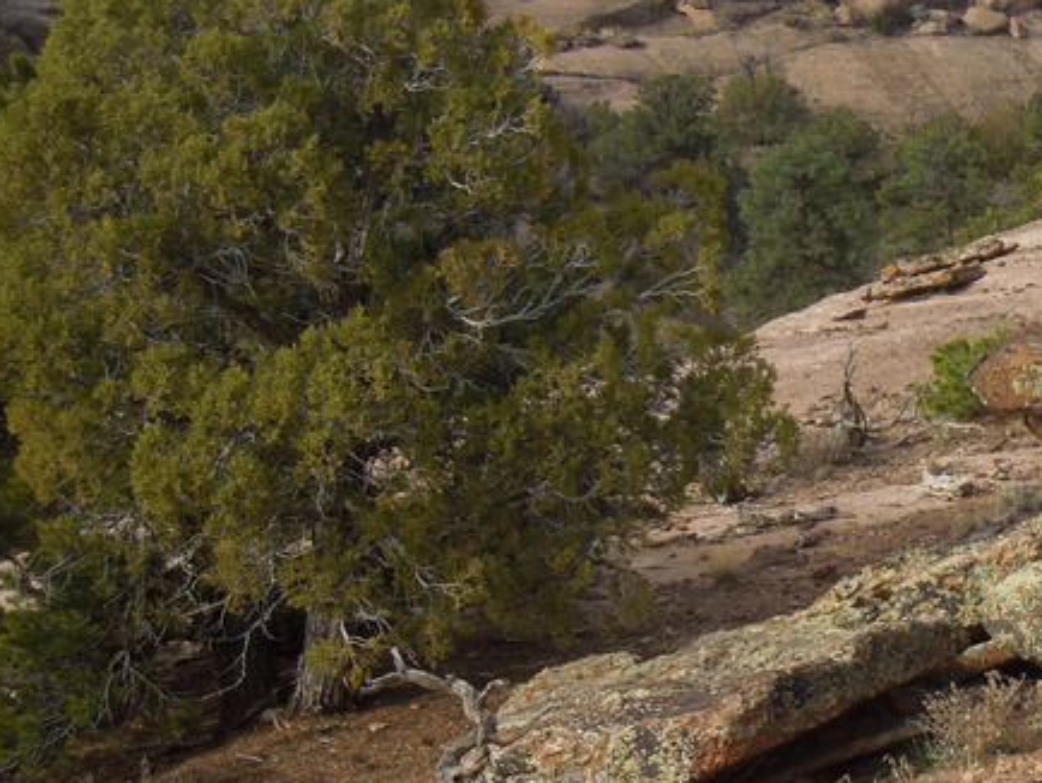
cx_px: 1217
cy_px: 574
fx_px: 2771
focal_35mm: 92
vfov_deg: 16.0
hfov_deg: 20.1
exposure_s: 1/640
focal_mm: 7
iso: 100
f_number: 3.8
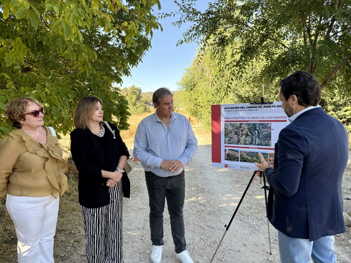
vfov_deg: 56.8
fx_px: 243
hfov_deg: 71.6
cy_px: 132
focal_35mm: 24
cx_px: 176
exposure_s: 1/654
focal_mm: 6.76
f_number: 1.78
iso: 100
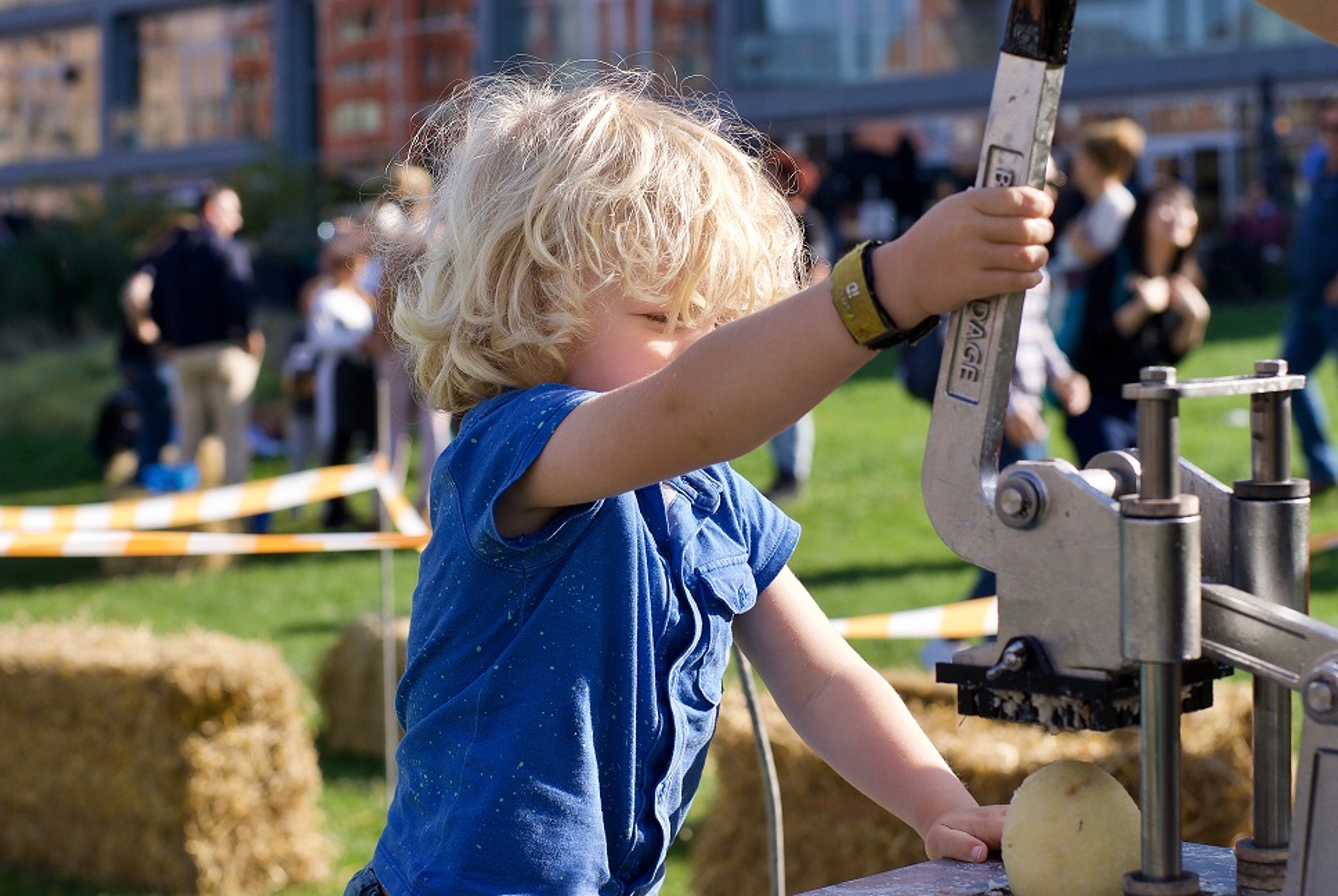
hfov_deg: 27.0
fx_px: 2791
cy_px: 448
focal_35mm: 75
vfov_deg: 18.2
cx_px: 669
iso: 100
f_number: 4.5
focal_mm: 50
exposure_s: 1/400
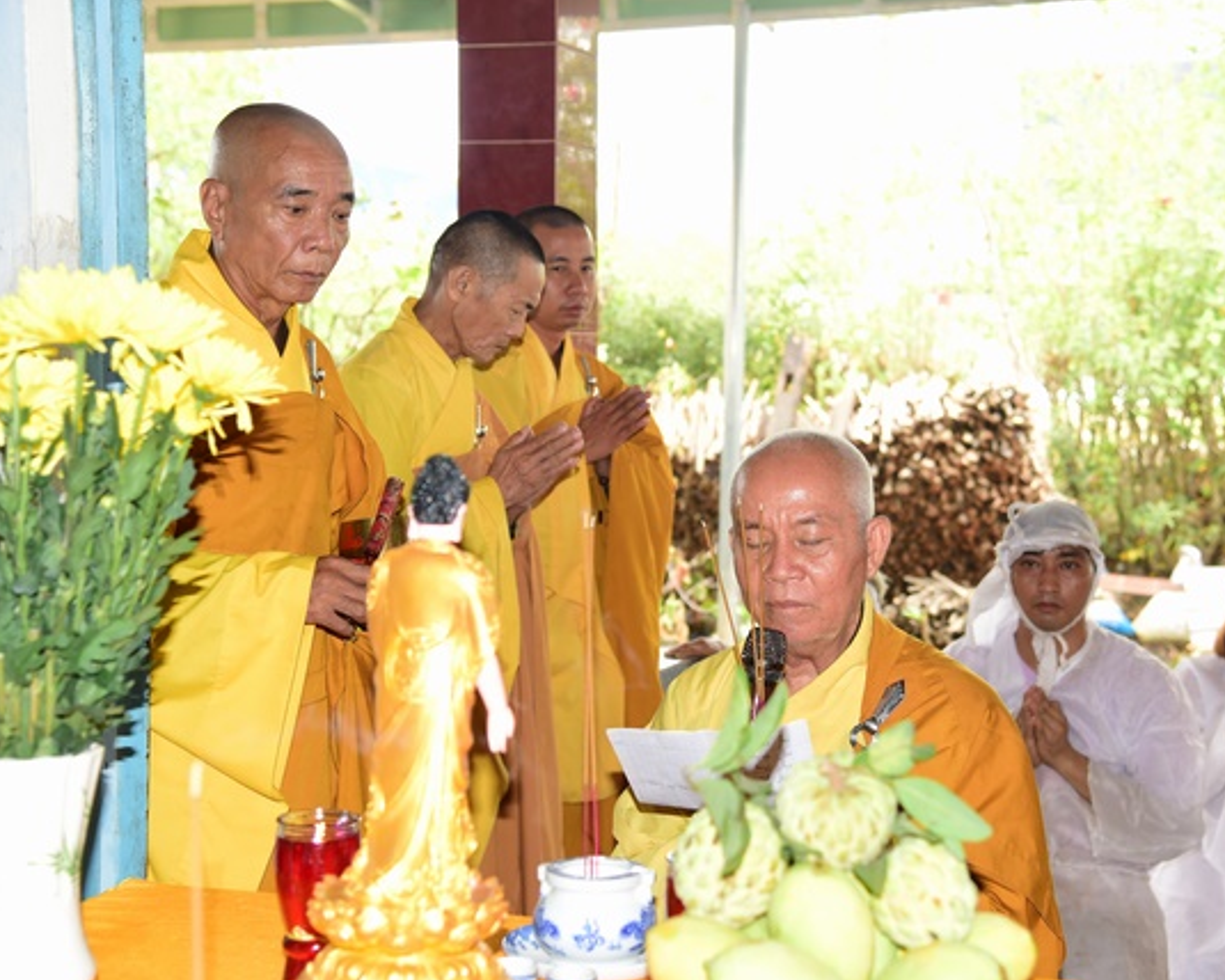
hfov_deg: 33.0
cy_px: 492
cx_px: 698
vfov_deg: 26.7
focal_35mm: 57
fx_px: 2067
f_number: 4.5
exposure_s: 1/60
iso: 400
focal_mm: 50
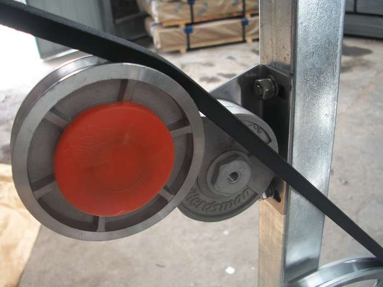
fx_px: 387
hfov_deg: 52.6
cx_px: 192
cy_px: 144
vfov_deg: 40.7
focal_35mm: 35
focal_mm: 6.3
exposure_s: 1/30
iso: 122
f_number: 3.1
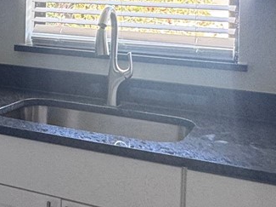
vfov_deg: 20.4
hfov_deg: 26.6
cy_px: -11
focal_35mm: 69
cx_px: -3
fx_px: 550
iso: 125
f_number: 2.2
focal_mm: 2.22
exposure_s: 1/99
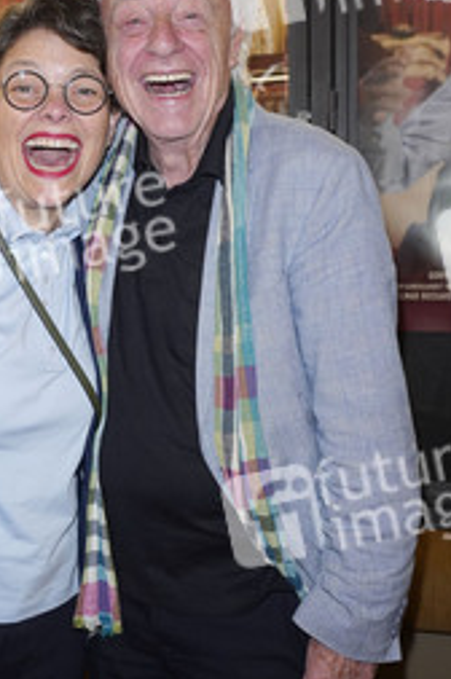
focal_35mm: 57
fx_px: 1074
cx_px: 115
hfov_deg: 23.5
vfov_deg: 35.1
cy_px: 370
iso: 2000
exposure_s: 1/100
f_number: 5.6
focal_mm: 36
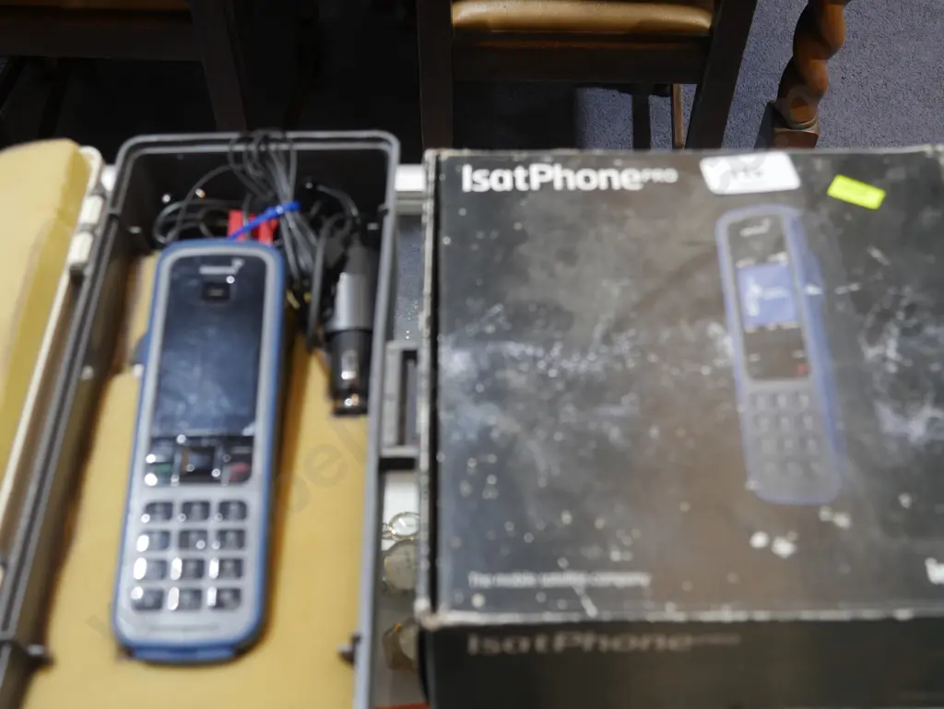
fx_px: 1091
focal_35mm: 40
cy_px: 354
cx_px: 472
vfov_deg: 36.0
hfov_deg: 46.8
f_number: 4.5
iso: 400
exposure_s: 1/60
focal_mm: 20
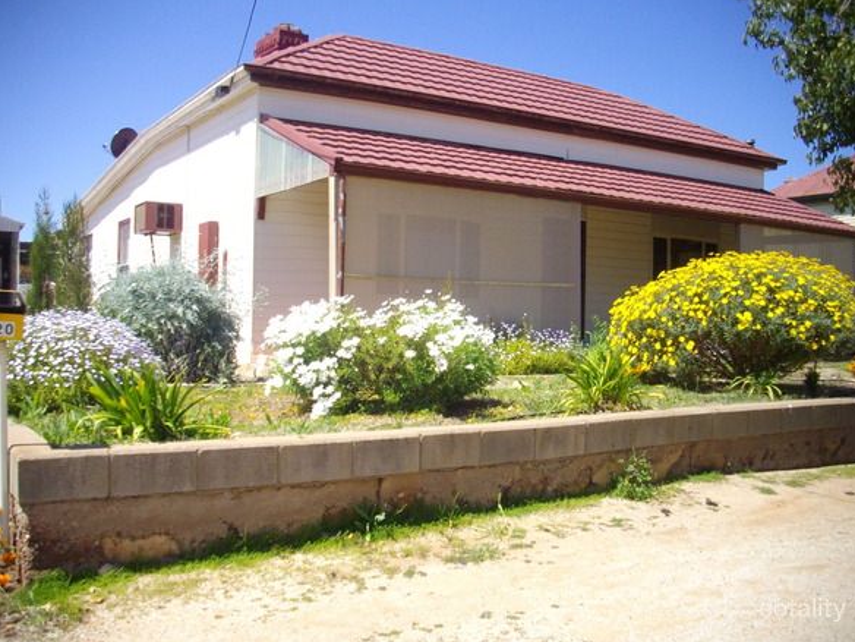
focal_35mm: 38
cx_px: 436
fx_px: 939
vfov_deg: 37.7
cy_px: 318
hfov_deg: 49.0
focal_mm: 6.2
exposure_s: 1/500
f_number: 5.6
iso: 200
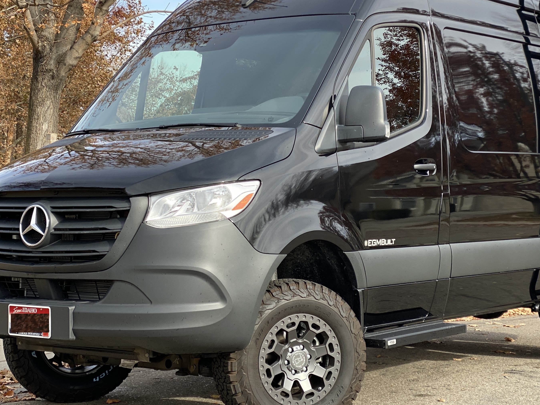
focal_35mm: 78
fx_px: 1217
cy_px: 162
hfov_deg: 25.0
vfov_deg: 18.9
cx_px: 285
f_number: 2
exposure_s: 1/363
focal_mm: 6
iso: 20
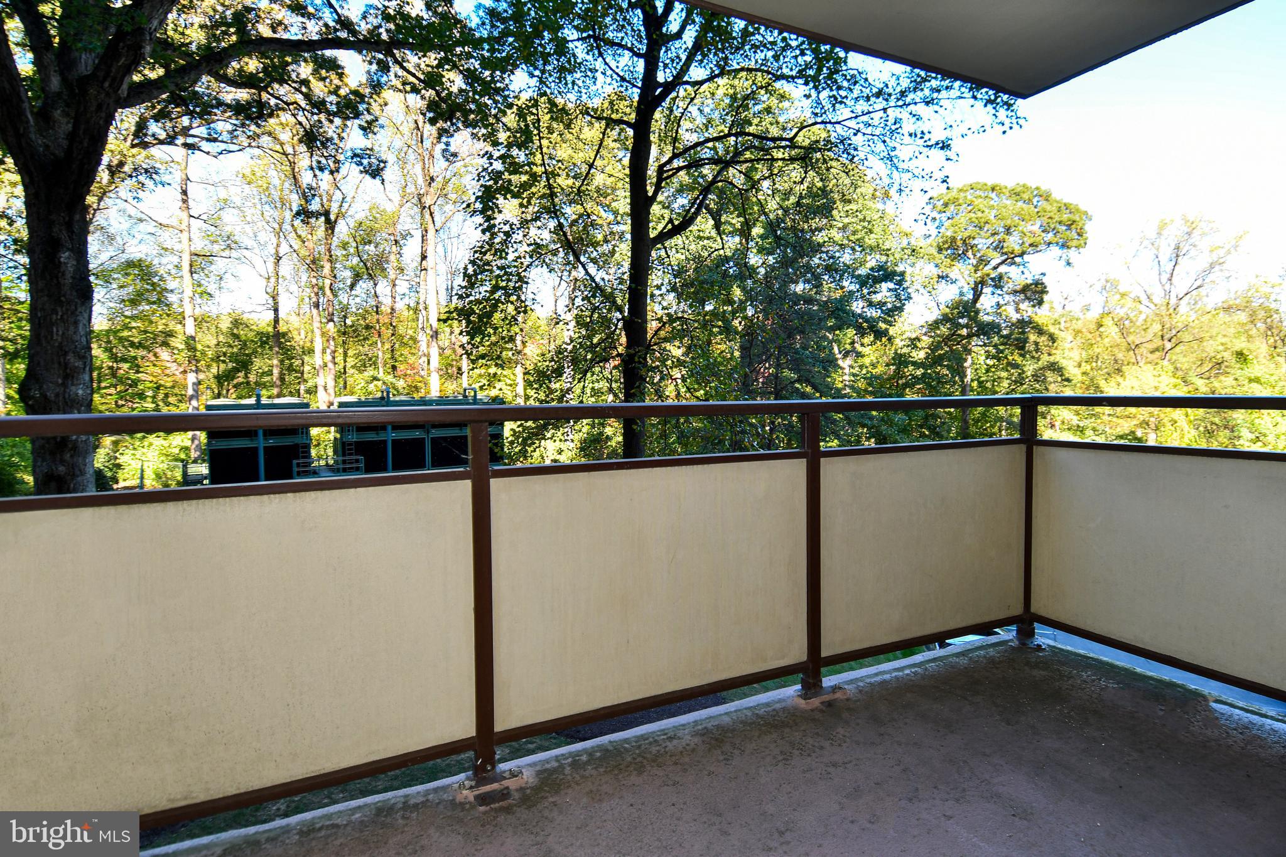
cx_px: 643
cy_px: 428
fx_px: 643
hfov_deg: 90.0
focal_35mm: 18
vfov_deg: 67.4
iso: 200
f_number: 5
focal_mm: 12
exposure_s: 1/100
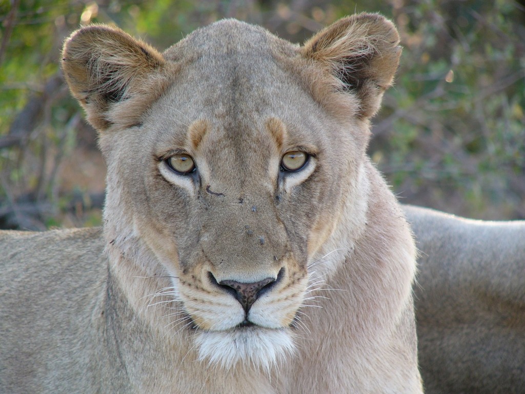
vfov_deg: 4.4
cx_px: 262
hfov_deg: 5.8
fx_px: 5157
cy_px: 197
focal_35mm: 340
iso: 50
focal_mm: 56.7
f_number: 2.8
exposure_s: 1/60
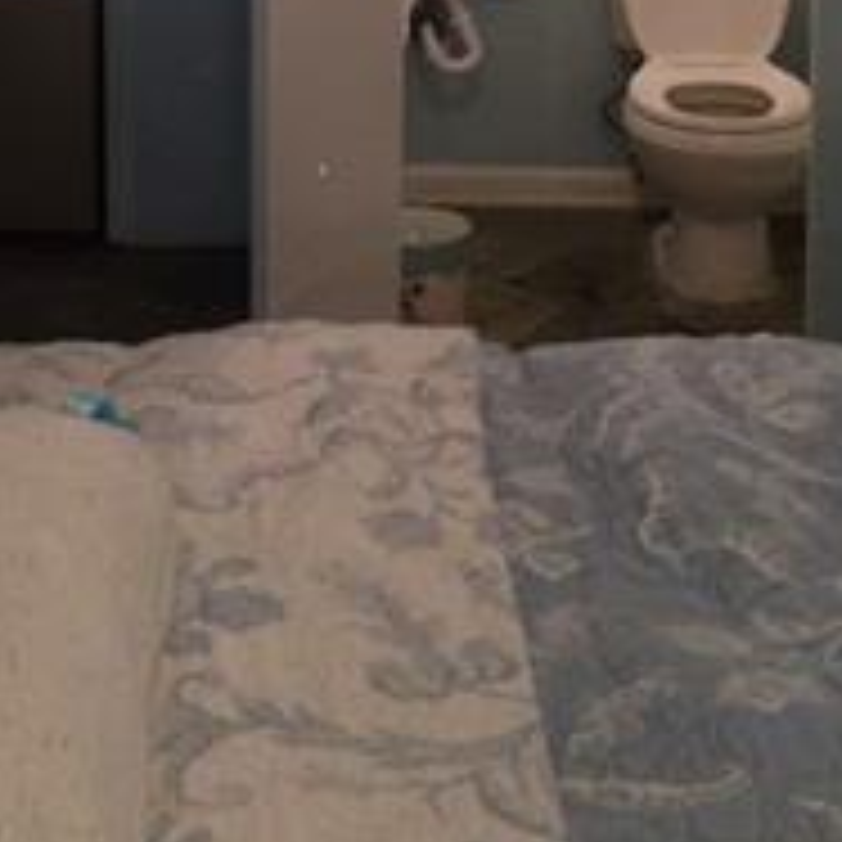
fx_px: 1871
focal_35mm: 68
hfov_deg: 25.3
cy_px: -203
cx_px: 374
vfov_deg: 23.0
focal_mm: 4.12
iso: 320
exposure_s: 1/30
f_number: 2.2
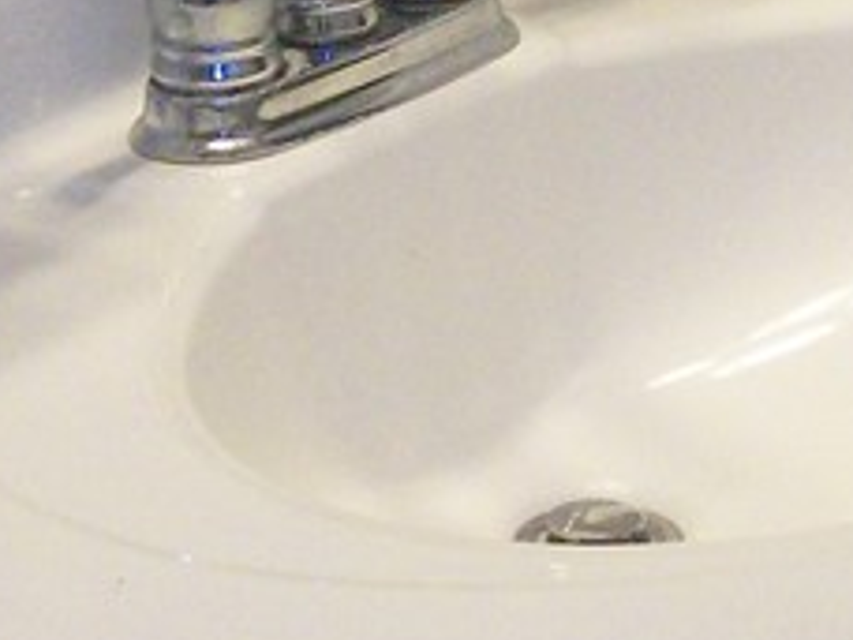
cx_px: 490
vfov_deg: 8.2
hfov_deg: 11.0
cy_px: 217
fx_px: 4436
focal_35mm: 180
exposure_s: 1/160
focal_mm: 7.1
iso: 313
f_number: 3.2
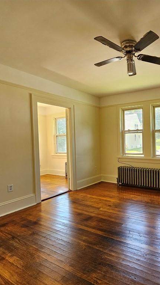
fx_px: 143
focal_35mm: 19
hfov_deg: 52.8
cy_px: 143
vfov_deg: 89.6
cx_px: 137
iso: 100
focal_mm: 2.2
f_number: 2.2
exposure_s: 1/60
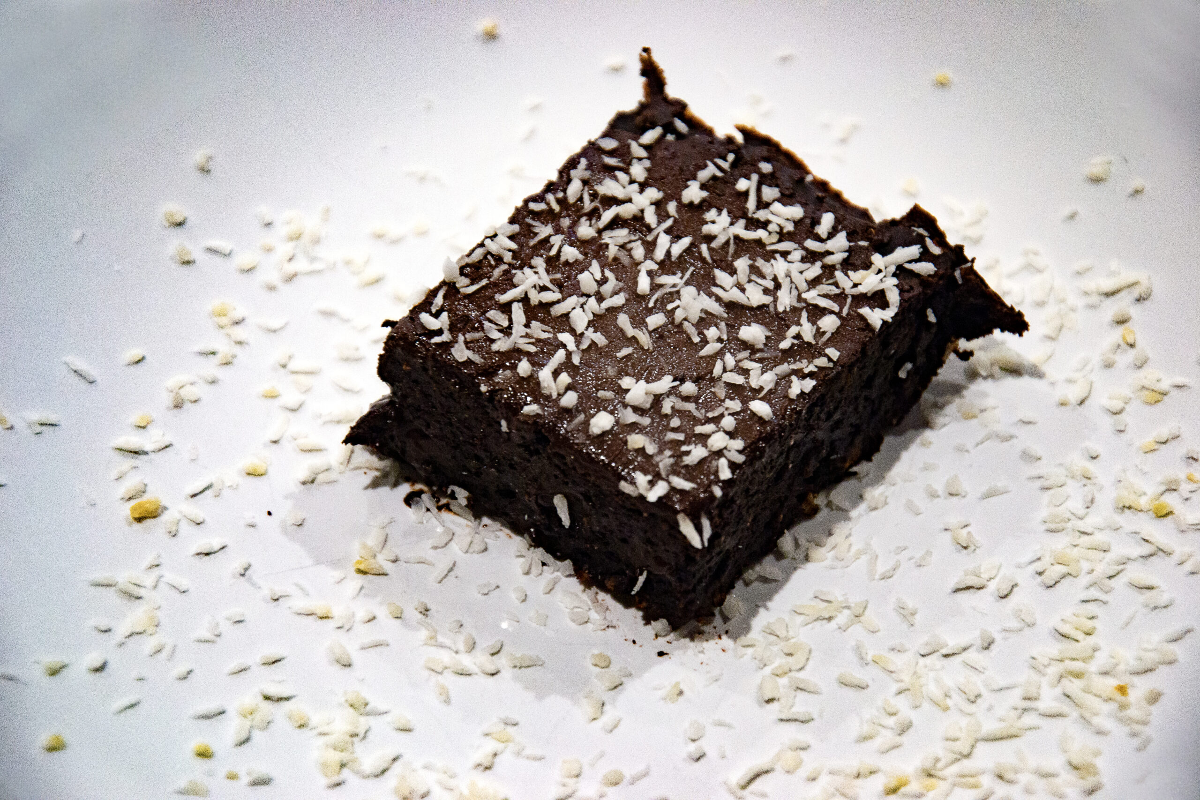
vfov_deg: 8.7
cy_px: 400
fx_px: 5250
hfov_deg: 13.0
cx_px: 600
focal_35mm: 158
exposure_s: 1/25
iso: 400
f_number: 5.6
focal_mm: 105
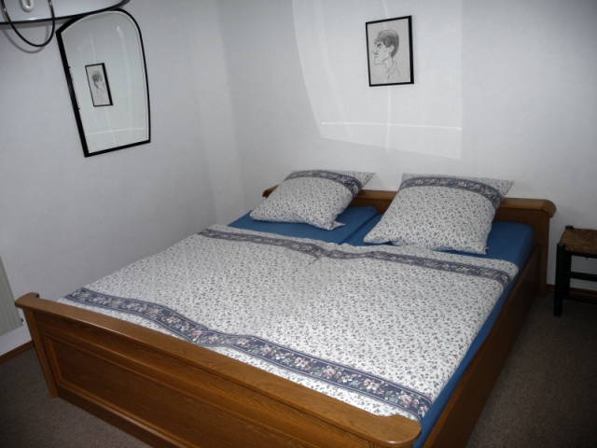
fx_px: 483
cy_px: 224
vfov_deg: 49.7
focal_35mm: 28
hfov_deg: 63.4
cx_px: 298
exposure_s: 1/30
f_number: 3.3
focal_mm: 4.7
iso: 125
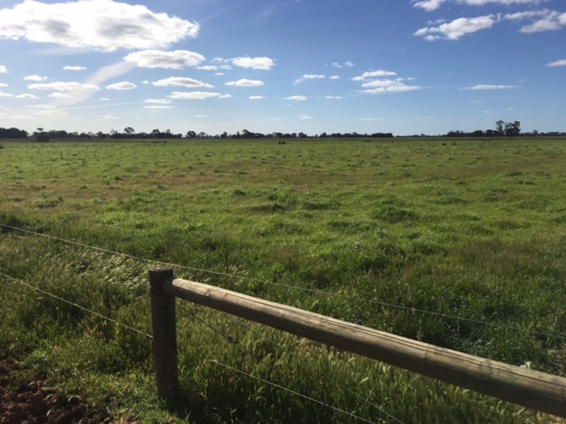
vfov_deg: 48.2
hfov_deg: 61.7
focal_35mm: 29
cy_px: 212
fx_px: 474
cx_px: 283
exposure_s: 1/2959
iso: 25
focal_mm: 4.15
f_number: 2.2
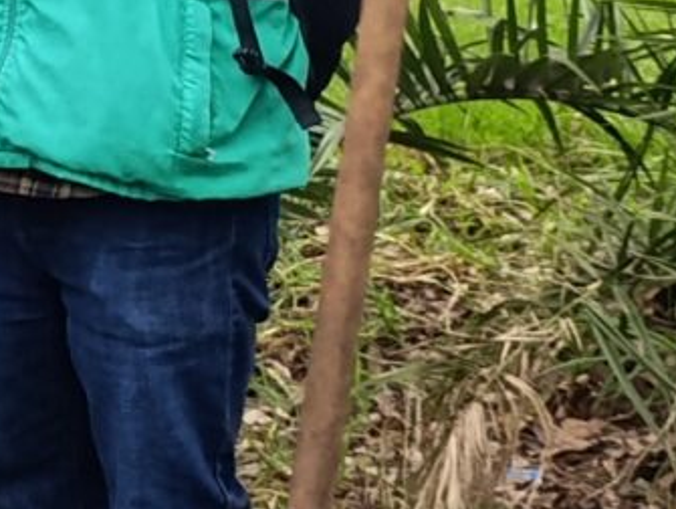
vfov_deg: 8.1
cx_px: -1172
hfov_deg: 9.4
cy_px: -515
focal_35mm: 176
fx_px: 3441
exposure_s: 1/152
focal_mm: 6.14
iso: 50
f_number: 1.6
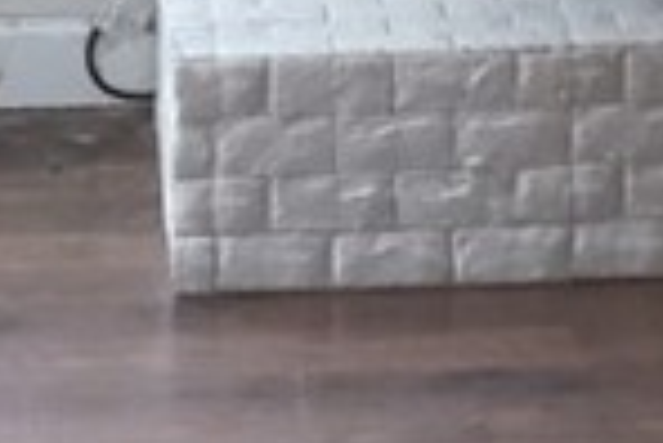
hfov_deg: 9.1
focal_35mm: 221
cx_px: 923
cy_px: -973
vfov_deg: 5.7
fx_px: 4074
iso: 3200
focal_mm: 21.4
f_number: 3.2
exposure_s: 1/38
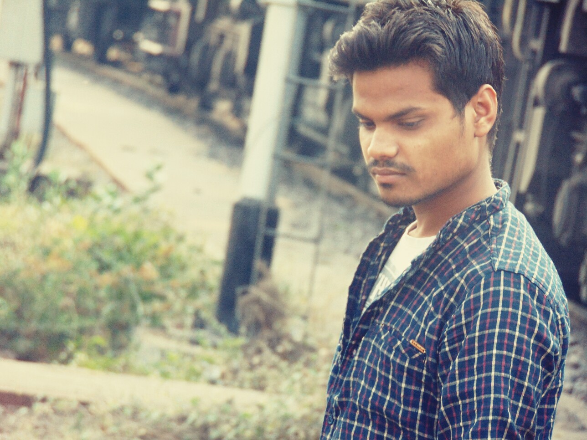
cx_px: 294
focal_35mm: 307
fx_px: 5206
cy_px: 220
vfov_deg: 4.8
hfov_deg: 6.5
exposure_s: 1/125
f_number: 4.2
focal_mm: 55.1
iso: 100
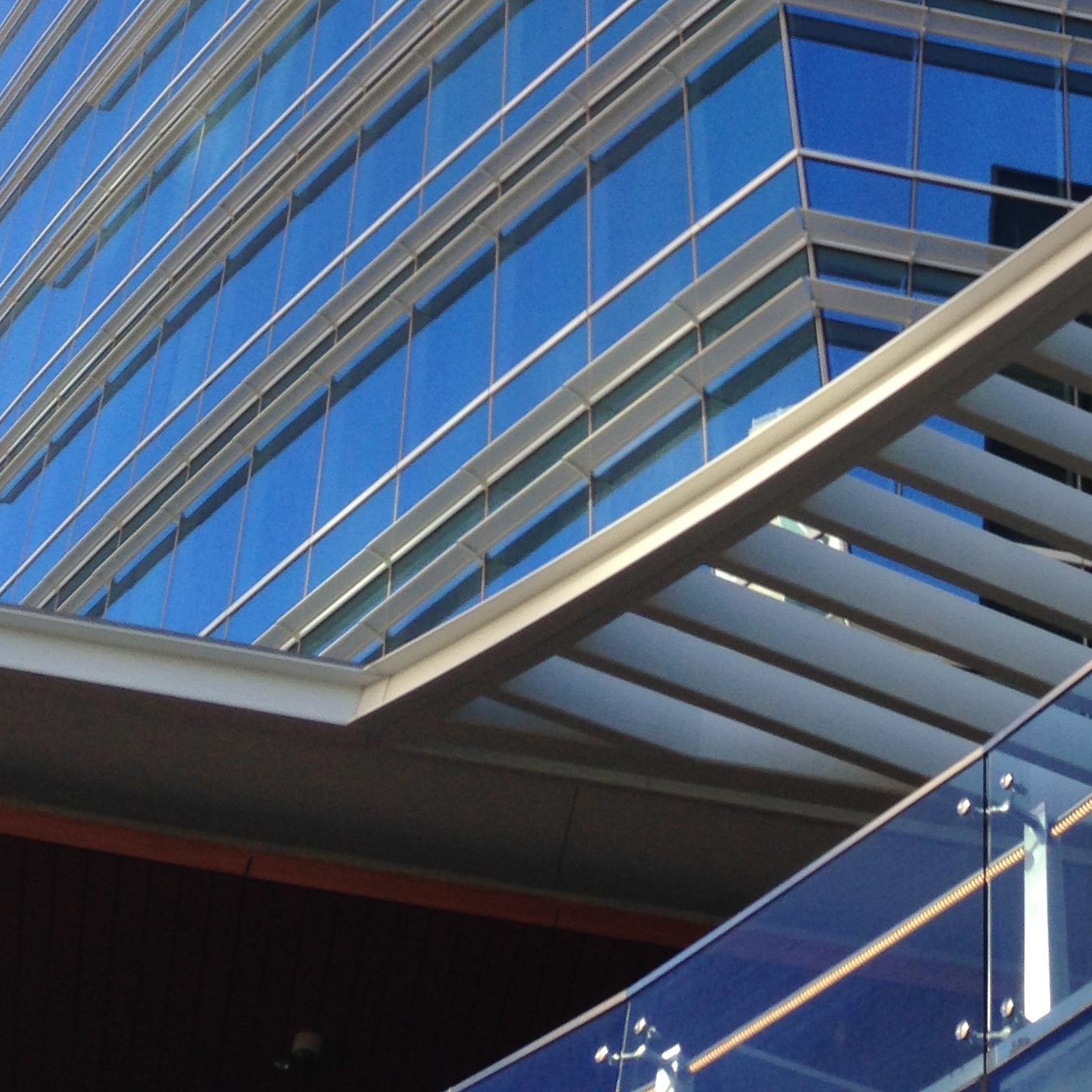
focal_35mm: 69
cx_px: 910
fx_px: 2463
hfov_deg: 24.5
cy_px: -199
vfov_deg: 23.0
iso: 50
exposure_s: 1/493
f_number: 2.4
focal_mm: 4.12
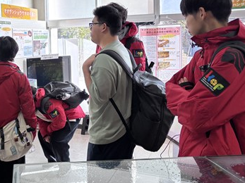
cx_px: 38
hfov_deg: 37.8
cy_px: 65
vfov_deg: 30.1
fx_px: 340
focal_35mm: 48
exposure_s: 1/298
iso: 50
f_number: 1.6
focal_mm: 5.96
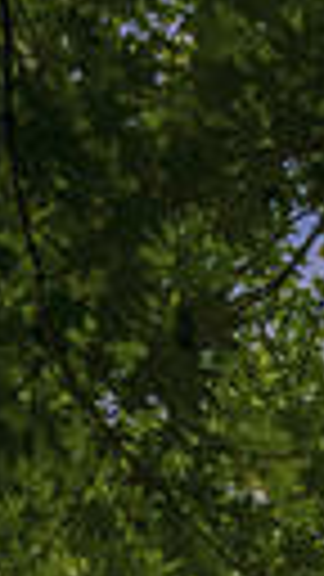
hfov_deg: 6.6
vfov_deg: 10.8
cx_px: 846
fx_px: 2627
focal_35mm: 172
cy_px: 1332
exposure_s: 1/8
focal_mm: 35
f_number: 13
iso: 200
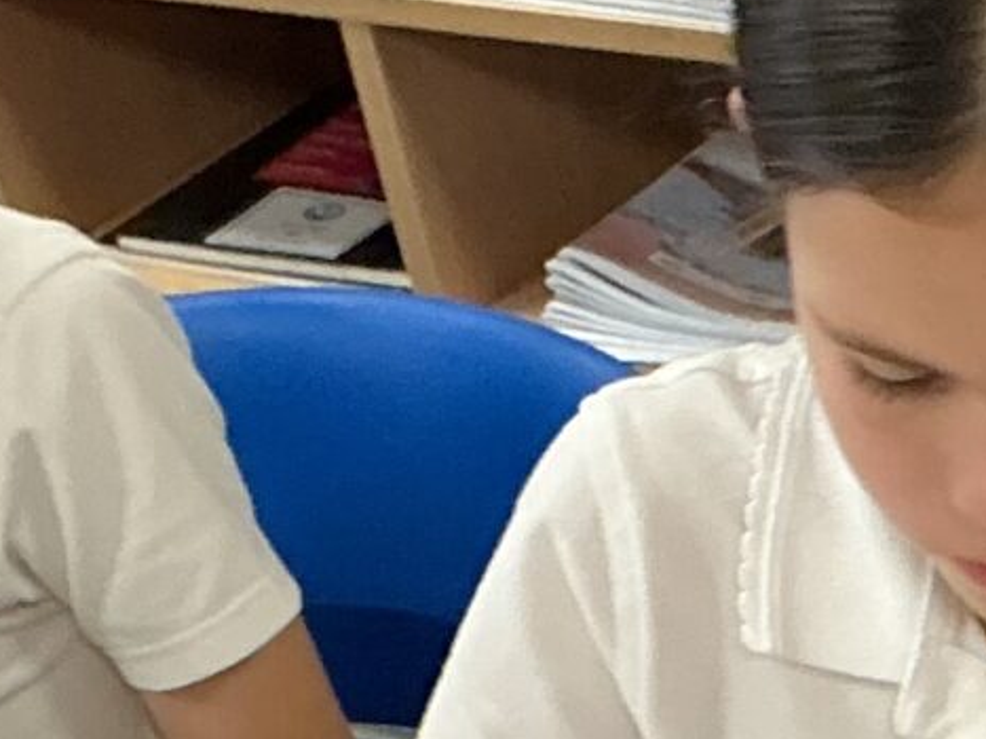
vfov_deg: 9.0
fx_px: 4528
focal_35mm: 159
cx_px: 1269
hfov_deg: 12.1
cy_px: 1216
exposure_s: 1/60
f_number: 1.8
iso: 80
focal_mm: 3
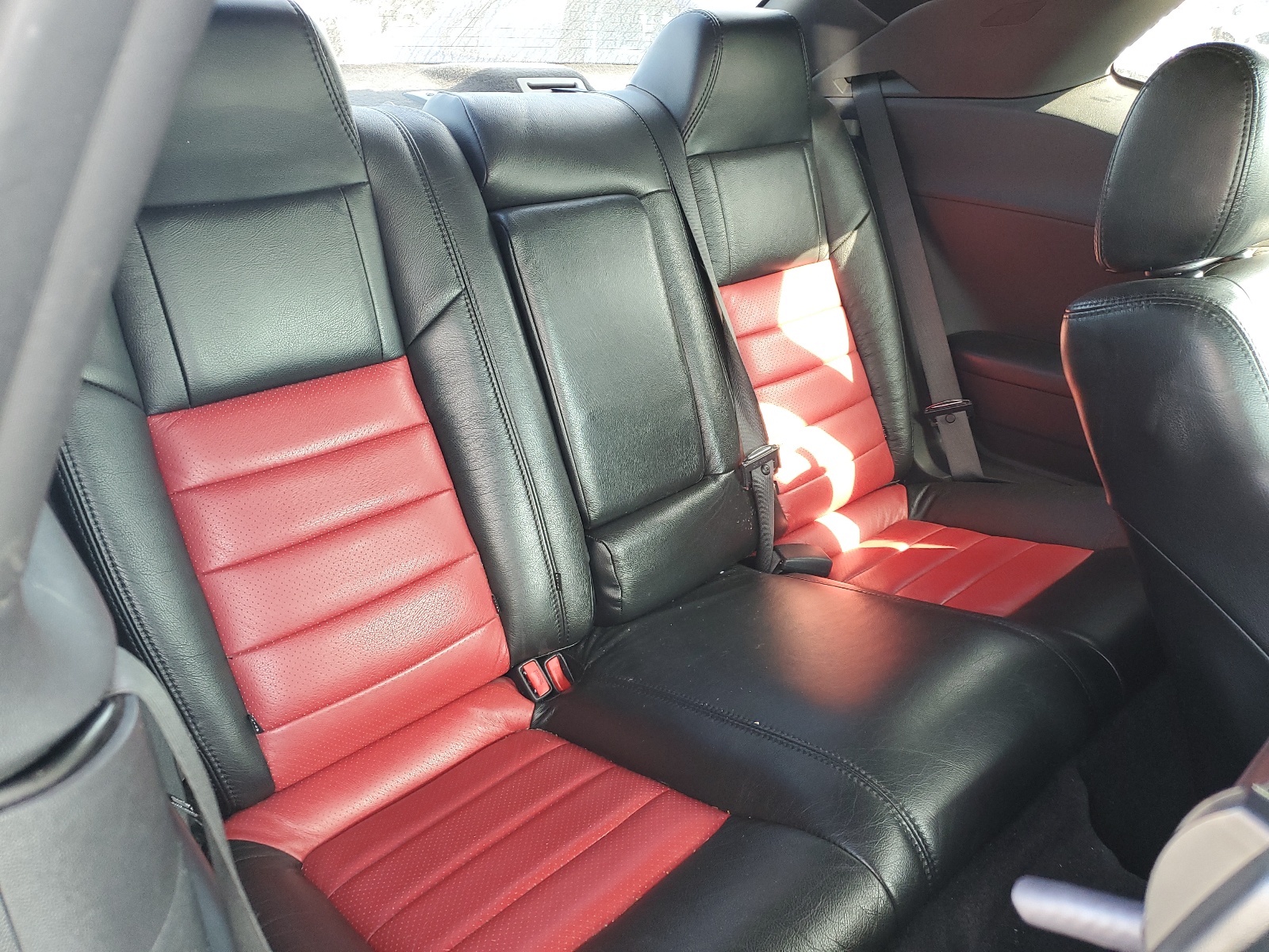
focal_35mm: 26
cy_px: 476
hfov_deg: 67.3
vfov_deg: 53.1
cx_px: 634
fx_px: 953
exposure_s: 1/60.2
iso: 104
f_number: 1.5
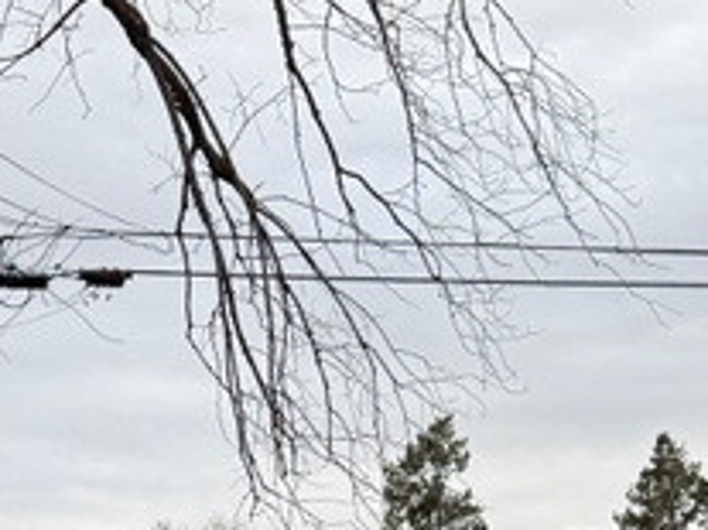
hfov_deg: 16.5
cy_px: 971
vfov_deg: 11.5
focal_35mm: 119
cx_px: 250
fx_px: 2432
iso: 80
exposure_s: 1/1032
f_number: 1.78
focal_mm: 6.76
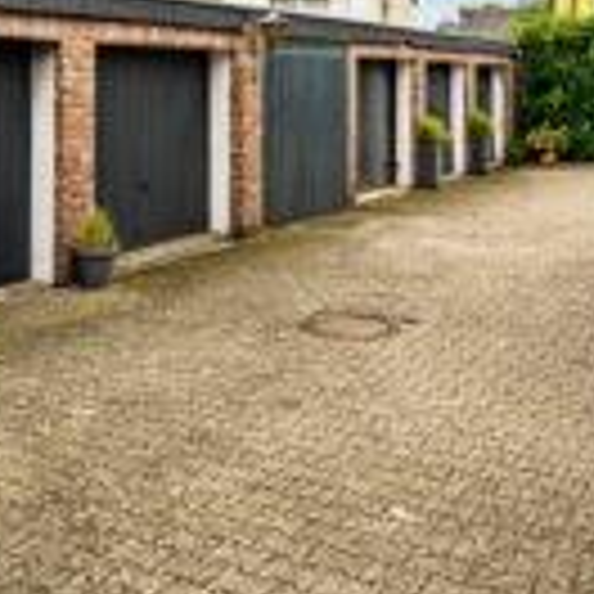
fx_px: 912
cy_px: 76
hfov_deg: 35.9
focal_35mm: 47
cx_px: 238
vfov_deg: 34.4
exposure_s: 1/200
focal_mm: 15
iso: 200
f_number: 9
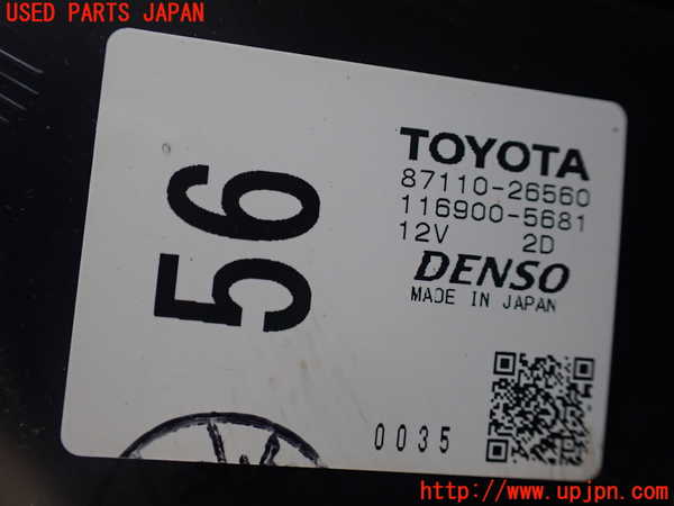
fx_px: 584
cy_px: 253
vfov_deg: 46.8
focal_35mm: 30
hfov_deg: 60.0
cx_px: 337
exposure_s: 1/125
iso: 200
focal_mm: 5.4
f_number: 2.3
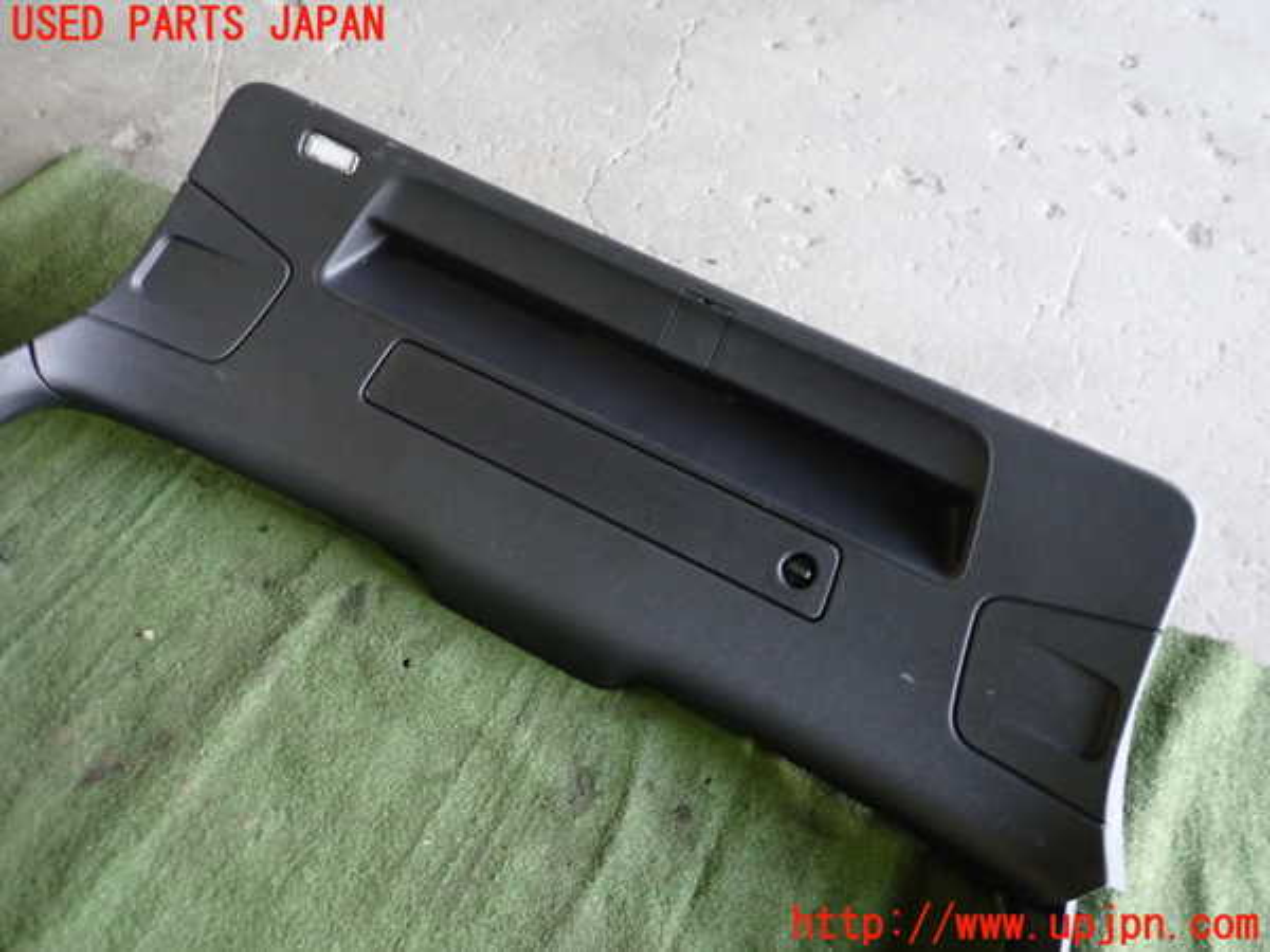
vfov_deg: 54.9
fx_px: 917
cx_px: 635
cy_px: 476
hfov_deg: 69.4
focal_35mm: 25
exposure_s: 1/30
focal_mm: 4.5
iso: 320
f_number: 2
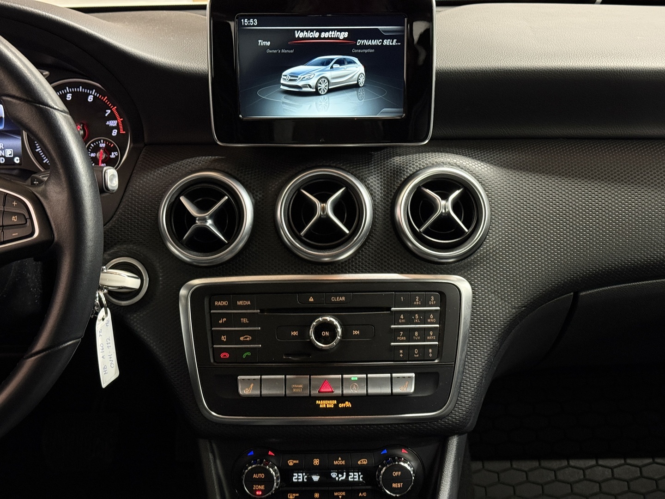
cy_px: 250
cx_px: 332
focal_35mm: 48
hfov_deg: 39.7
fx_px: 922
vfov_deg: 30.3
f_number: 1.78
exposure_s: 1/31
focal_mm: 6.76
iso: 320
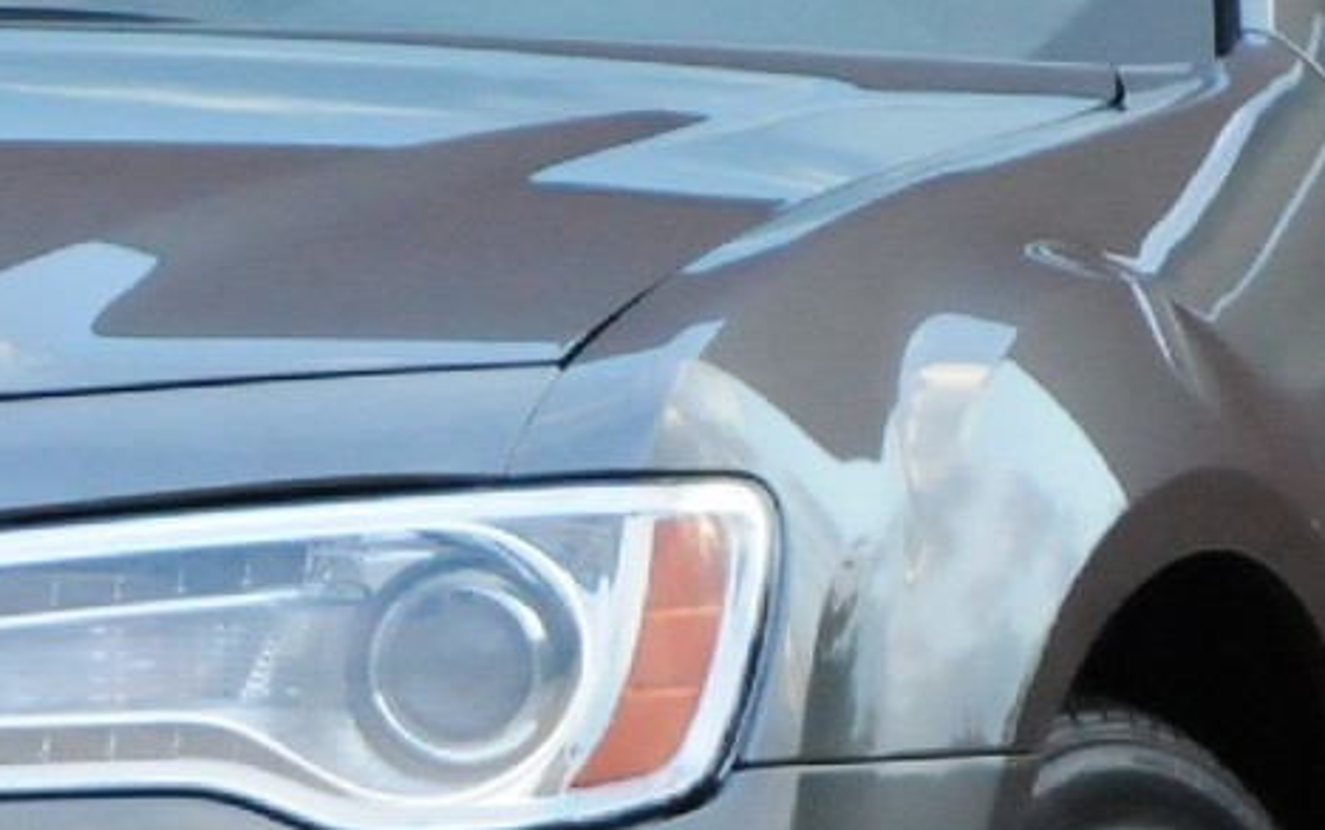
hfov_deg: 2.1
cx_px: 25
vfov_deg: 1.3
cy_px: 511
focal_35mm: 978
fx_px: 35333
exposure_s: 1/320
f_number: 5.6
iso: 2000
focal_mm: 120
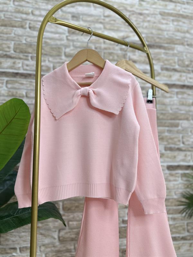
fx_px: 178
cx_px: 96
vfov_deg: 71.6
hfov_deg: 56.8
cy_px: 128
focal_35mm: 24
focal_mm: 6.86
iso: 64
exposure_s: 1/100
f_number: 1.78
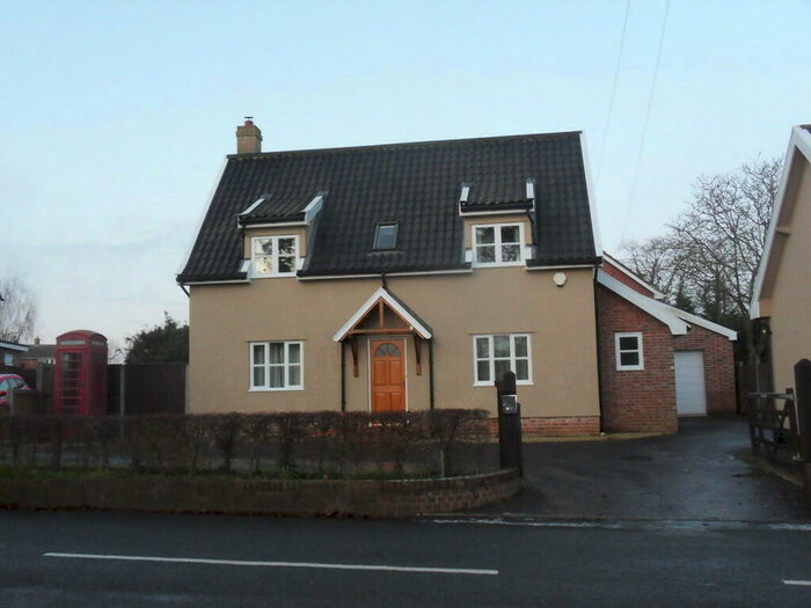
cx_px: 406
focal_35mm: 36
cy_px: 304
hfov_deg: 51.4
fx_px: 843
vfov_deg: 39.7
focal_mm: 6.3
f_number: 3.9
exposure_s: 1/30
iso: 320
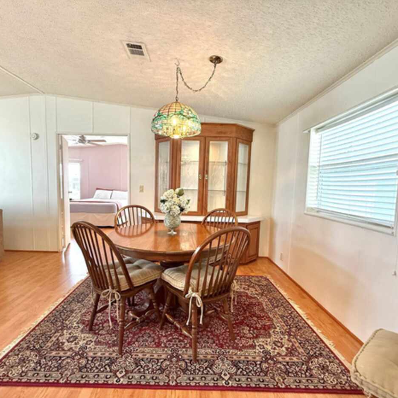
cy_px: 204
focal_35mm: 17
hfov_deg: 83.9
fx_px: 221
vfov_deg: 84.0
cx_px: 187
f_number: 2.2
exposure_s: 1/120
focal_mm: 2.22
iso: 320
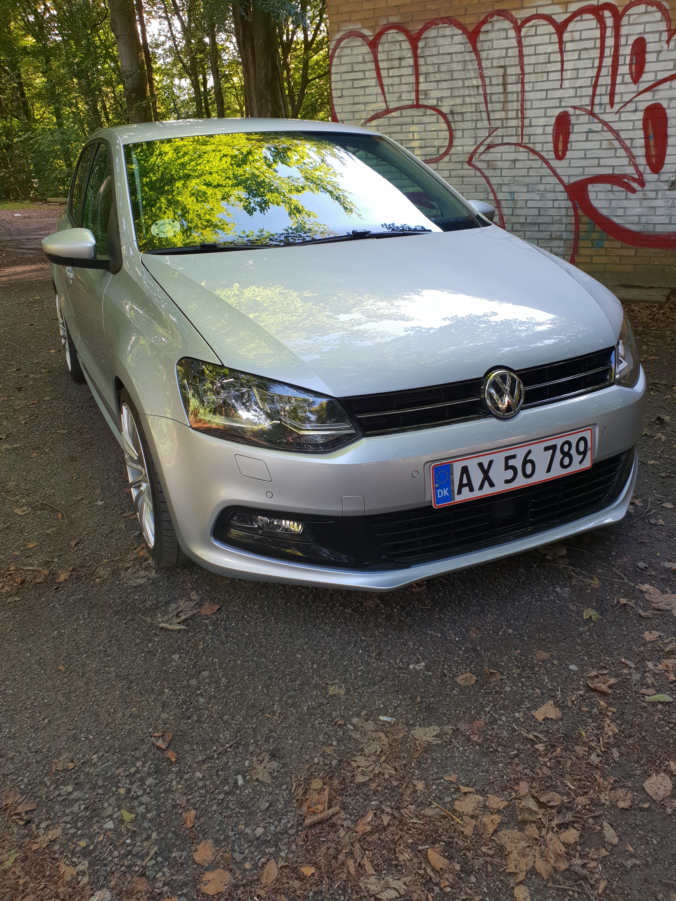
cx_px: 350
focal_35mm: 27
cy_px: 447
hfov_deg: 51.3
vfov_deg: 65.3
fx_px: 703
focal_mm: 4.3
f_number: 2.4
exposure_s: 1/60
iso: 64
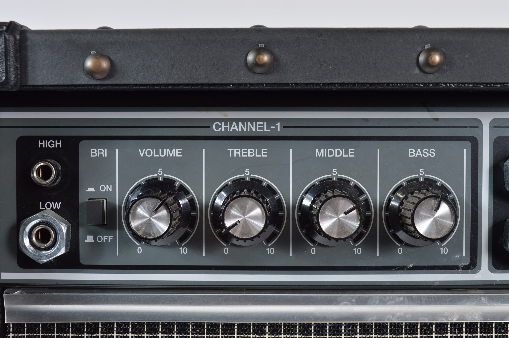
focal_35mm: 44
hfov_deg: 45.0
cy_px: 169
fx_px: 614
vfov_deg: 30.8
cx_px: 254
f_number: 9
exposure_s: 1/80
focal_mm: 29
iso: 200
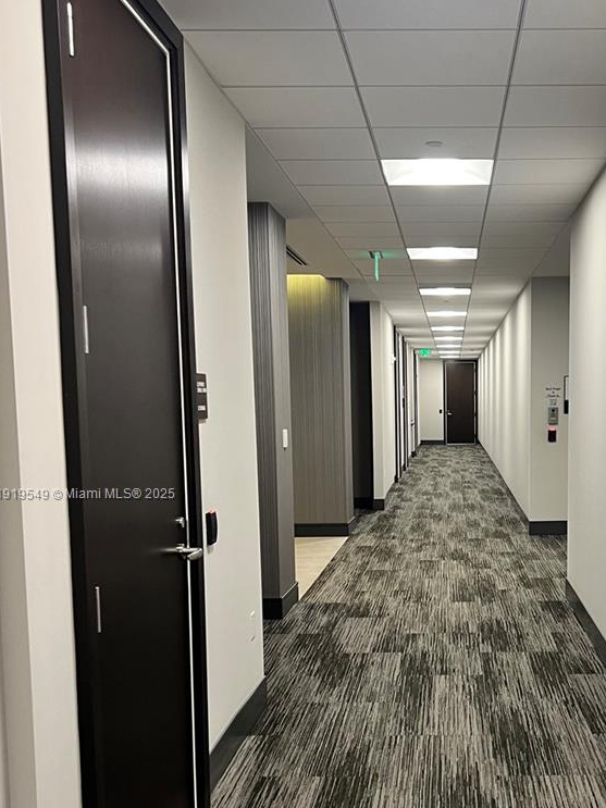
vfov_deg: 44.5
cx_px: 466
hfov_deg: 33.5
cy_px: 495
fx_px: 981
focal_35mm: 42
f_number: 1.5
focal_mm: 5.7
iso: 100
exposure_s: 1/60
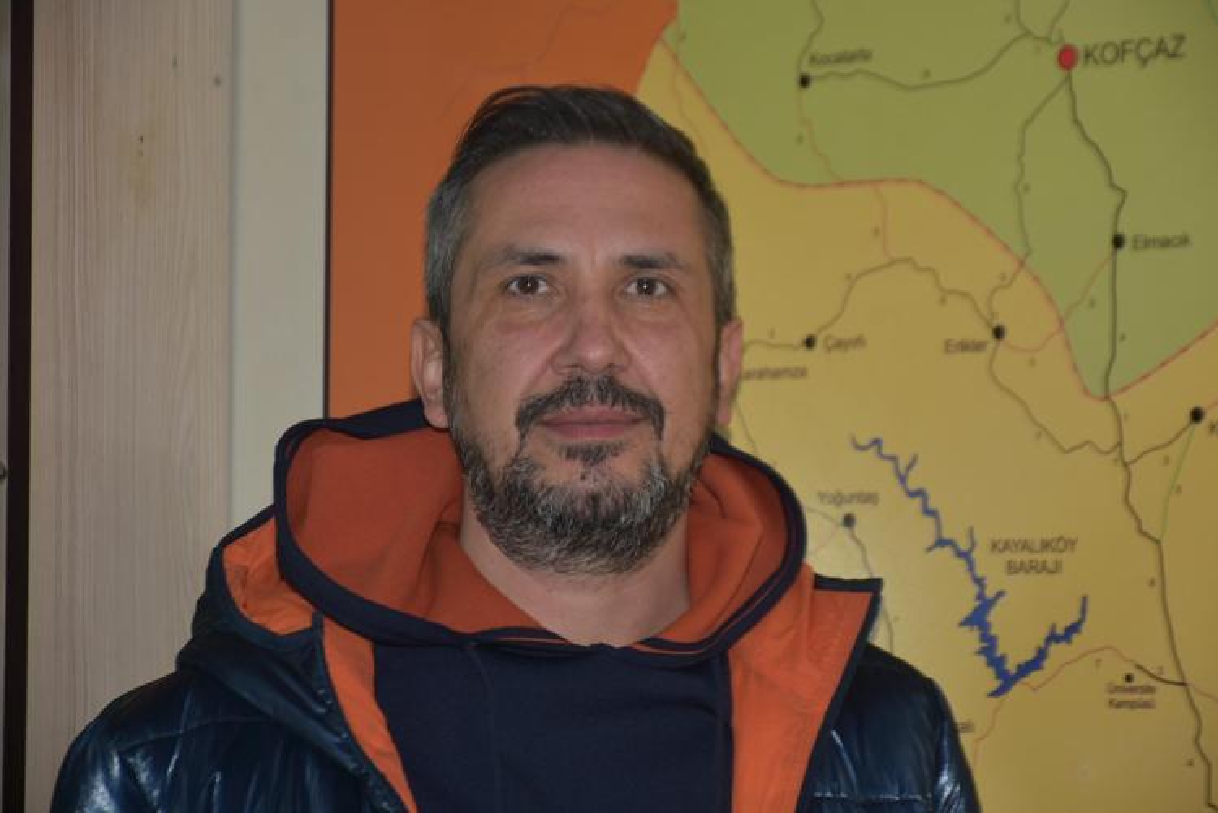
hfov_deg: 13.0
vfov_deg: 8.7
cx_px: 609
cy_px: 406
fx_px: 5332
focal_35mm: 158
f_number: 5.6
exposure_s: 1/60
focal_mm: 105
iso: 100
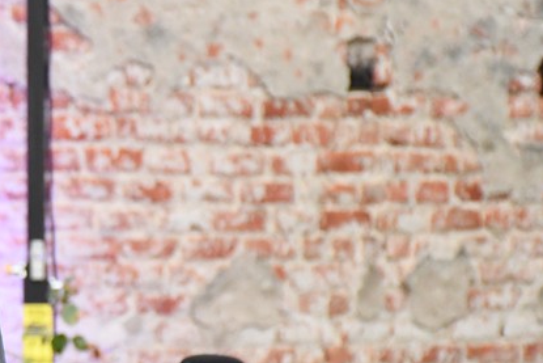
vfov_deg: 4.1
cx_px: -109
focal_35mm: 333
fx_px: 5024
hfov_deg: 6.2
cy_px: 272
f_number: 5.3
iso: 2800
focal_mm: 90
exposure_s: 1/250
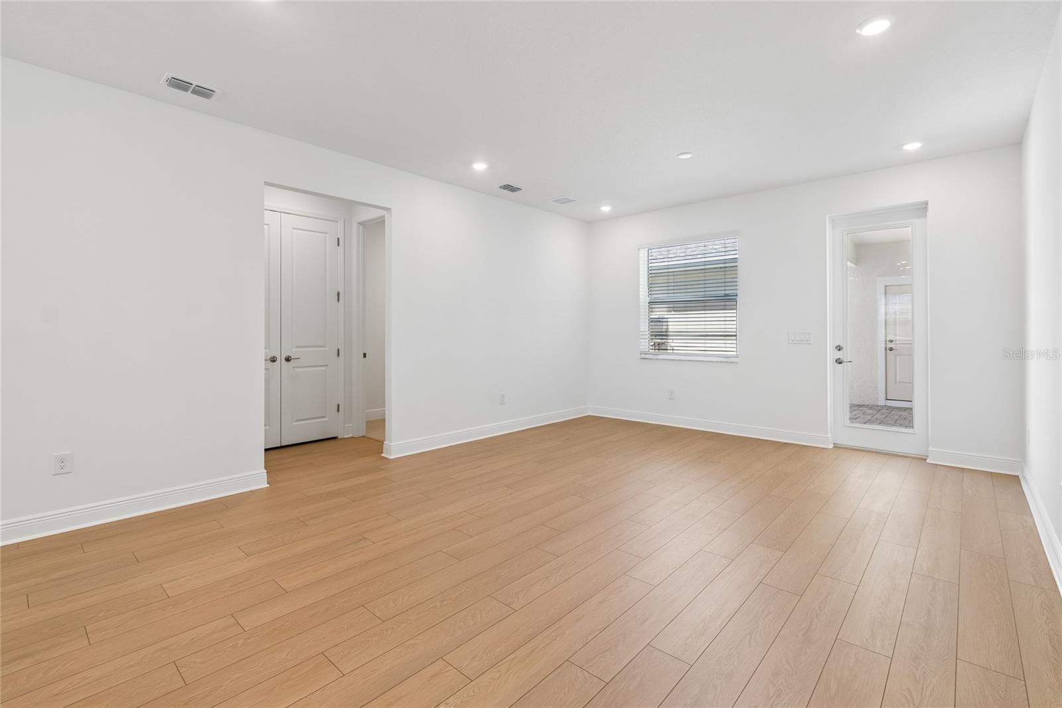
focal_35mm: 15
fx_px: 442
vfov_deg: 77.3
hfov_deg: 100.4
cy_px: 354
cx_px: 531
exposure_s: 1/15
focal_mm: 10
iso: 100
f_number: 7.1
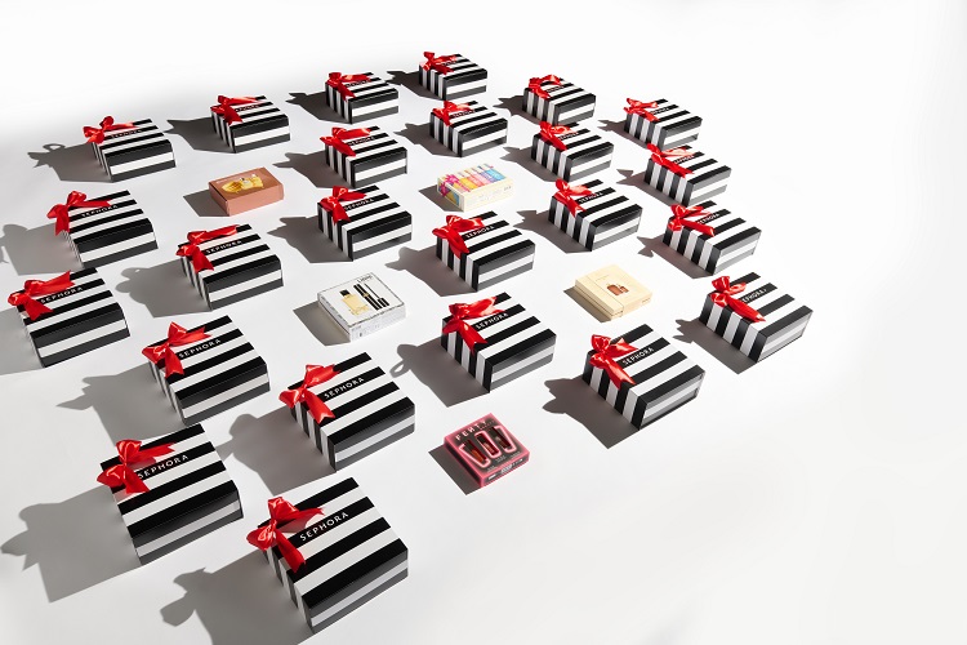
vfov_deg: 45.0
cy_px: 322
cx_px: 484
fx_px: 779
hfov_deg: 63.7
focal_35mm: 29
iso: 200
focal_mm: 29
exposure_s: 1/125
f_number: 14
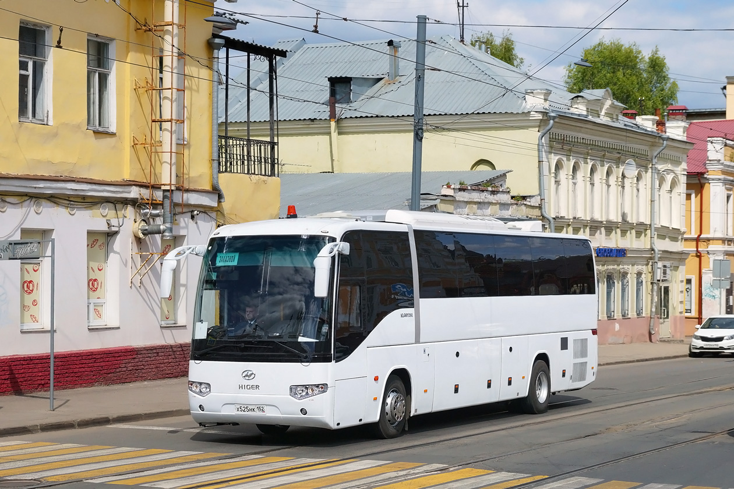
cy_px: 244
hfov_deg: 33.4
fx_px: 1223
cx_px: 367
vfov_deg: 22.6
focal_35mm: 60
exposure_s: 1/1600
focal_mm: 40
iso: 200
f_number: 7.1
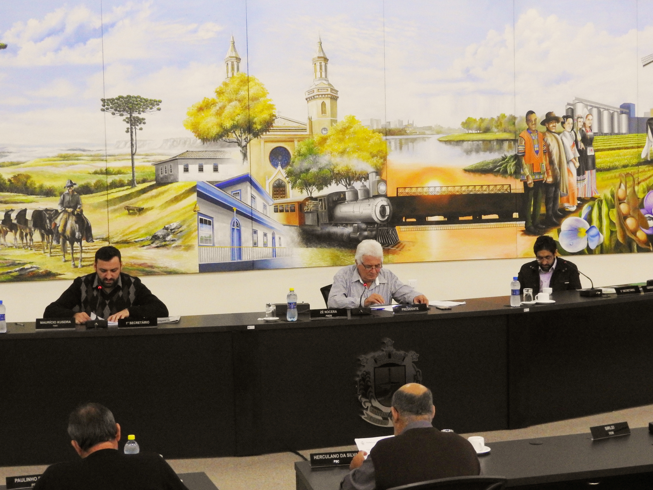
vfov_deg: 22.6
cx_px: 326
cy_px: 245
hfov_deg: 29.8
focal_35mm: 65
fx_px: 1226
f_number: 4.8
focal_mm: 11.6
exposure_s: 1/30
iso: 800
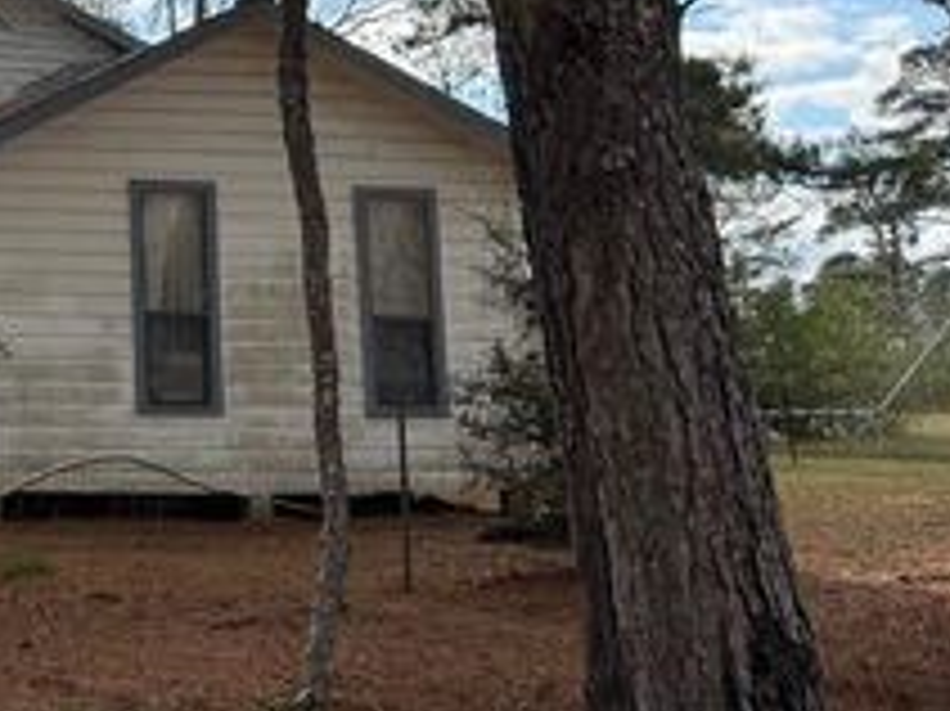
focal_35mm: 57
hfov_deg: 30.1
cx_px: -113
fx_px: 1563
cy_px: 79
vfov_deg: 24.9
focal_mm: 6.76
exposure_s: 1/2907
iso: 100
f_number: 1.78
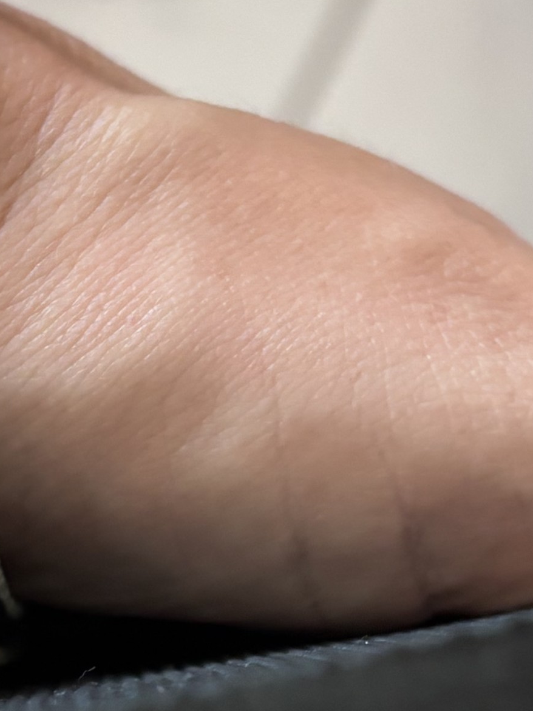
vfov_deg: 17.5
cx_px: 208
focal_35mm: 111
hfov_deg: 13.3
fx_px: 2279
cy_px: 607
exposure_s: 1/60
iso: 400
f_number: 1.6
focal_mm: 5.96
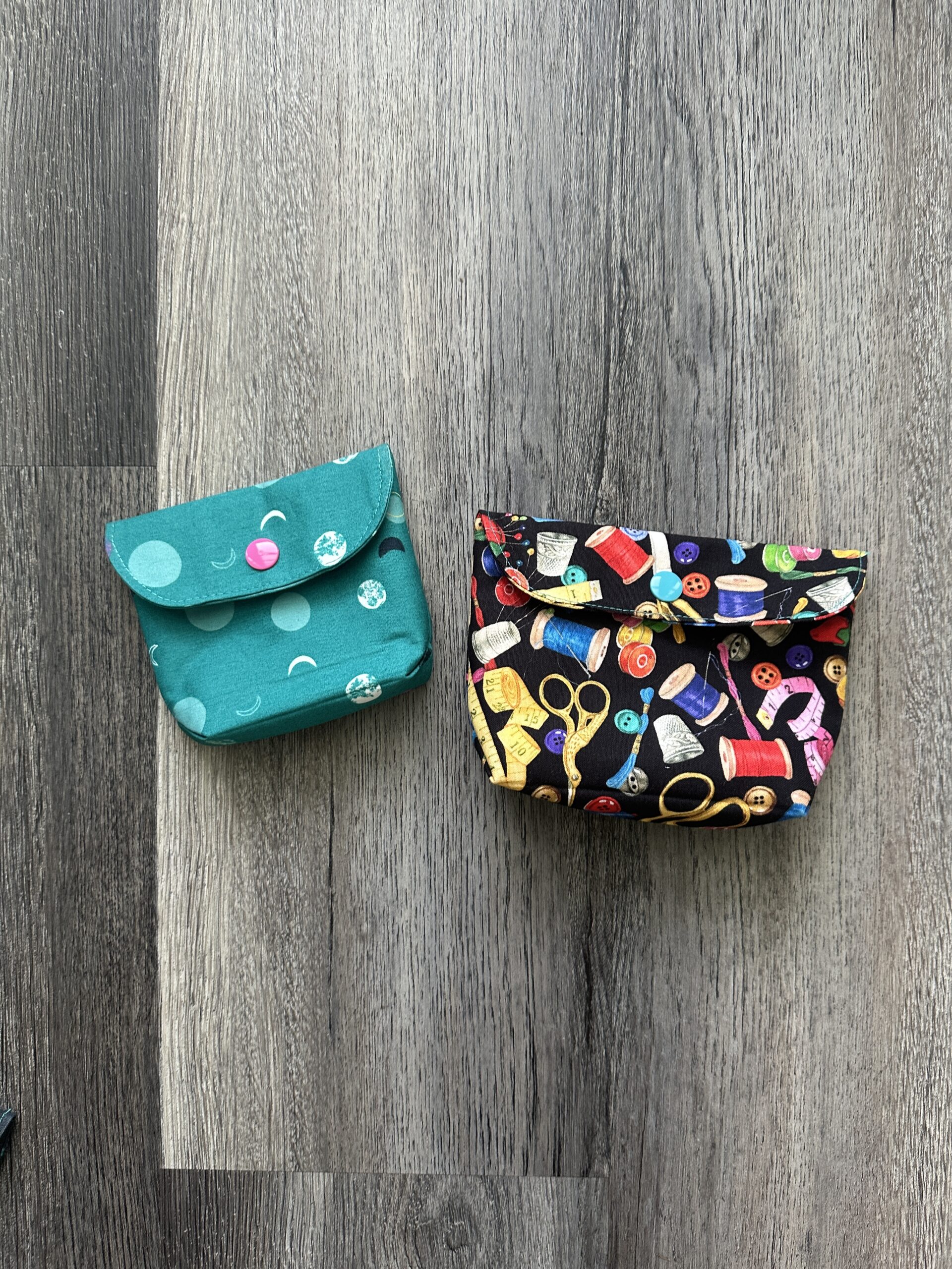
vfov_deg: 71.6
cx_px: 476
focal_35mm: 24
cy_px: 634
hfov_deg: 56.8
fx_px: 880
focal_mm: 6.86
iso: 250
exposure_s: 1/61
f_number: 1.78
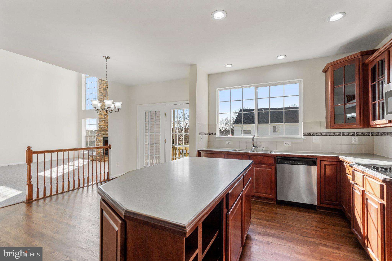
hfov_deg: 96.7
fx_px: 174
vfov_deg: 73.7
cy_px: 130
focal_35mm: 16
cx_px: 196
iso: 500
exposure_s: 1/125
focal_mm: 16
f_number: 8
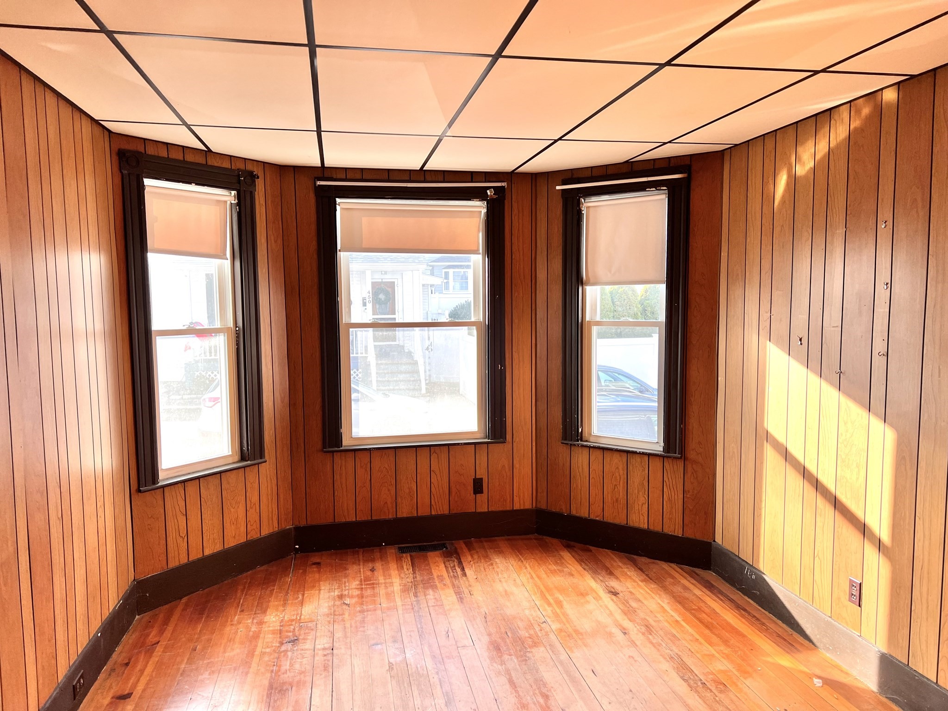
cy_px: 356
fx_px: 712
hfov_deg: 67.3
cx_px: 474
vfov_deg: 53.1
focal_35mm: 26
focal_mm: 5.7
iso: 40
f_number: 1.5
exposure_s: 1/144
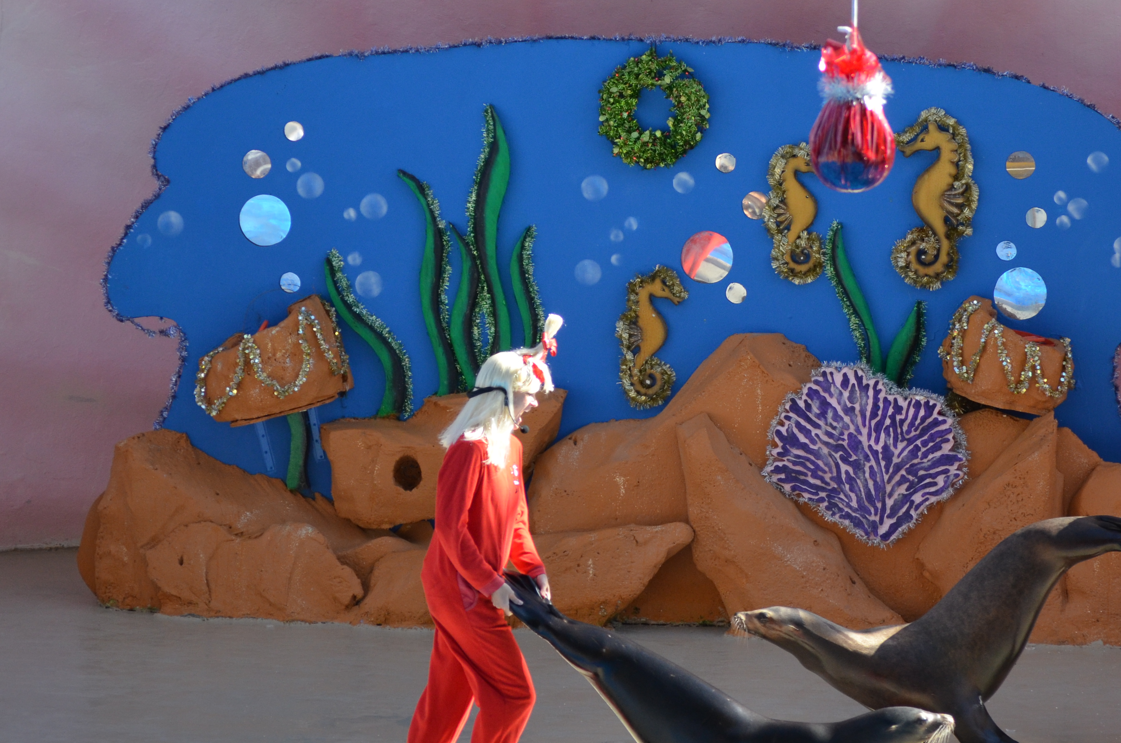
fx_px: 5500
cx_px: 670
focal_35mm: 177
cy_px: 232
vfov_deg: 7.7
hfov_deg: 11.6
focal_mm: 70
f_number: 4.2
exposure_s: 1/1000
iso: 500
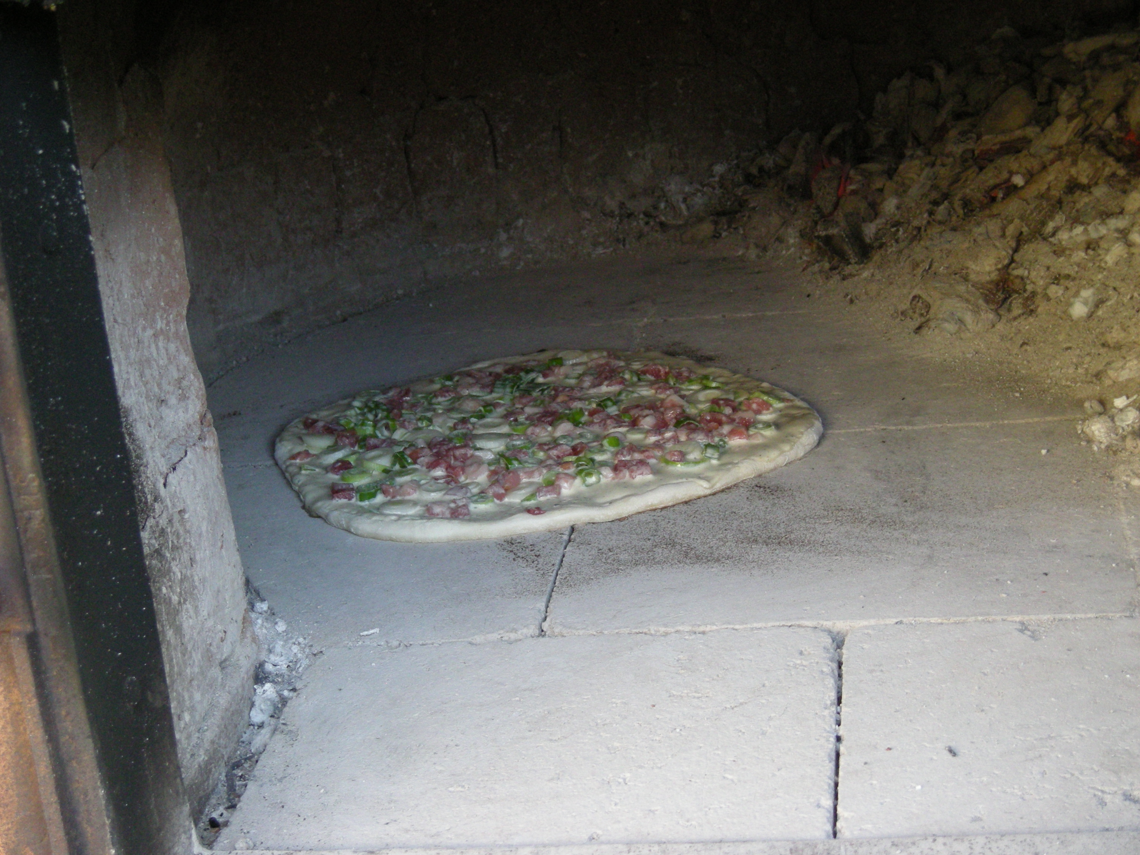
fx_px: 2503
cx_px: 570
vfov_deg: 19.4
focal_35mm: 76
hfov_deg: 25.7
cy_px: 428
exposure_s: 1/58.2
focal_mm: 12.3
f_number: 3.9
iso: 255
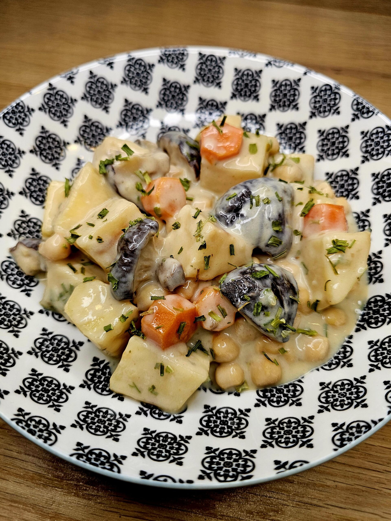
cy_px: 260
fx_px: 346
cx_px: 196
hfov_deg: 58.9
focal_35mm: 23
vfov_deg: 73.9
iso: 50
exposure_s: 1/59.5
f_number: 1.7
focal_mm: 6.3
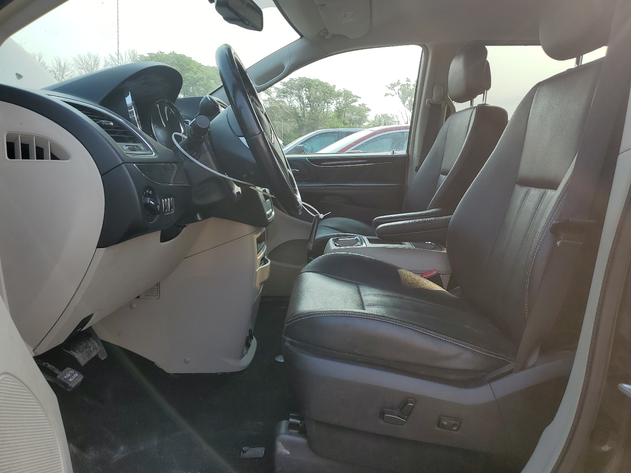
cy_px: 236
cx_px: 316
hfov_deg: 67.3
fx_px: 474
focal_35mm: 26
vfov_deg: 53.1
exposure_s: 1/769
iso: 50
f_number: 1.5
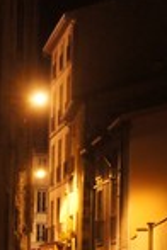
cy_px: 224
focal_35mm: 141
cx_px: 48
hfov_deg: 9.7
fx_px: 981
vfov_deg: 14.4
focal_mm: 30
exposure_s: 1/25
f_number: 4
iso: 6400
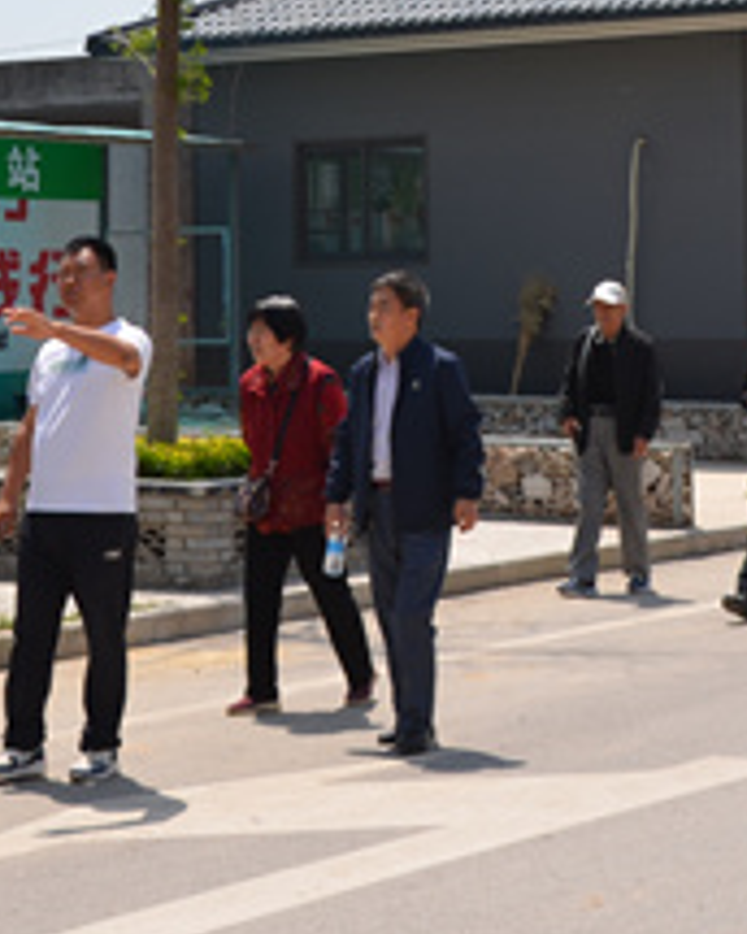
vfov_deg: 17.2
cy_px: 113
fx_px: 3040
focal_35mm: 110
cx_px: 343
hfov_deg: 14.0
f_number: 9
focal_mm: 28
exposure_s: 1/250
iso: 100
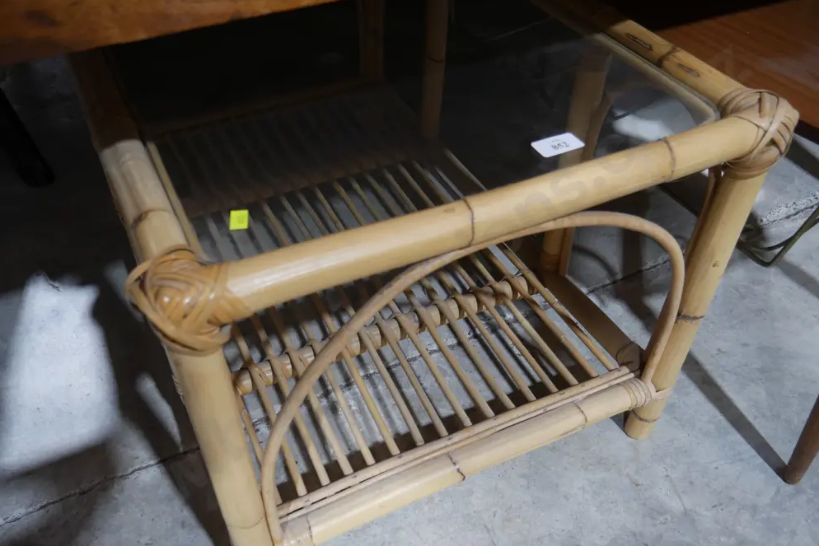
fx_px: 683
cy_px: 312
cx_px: 404
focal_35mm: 30
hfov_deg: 61.9
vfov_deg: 43.5
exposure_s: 1/60
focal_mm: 14
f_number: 3.5
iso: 800
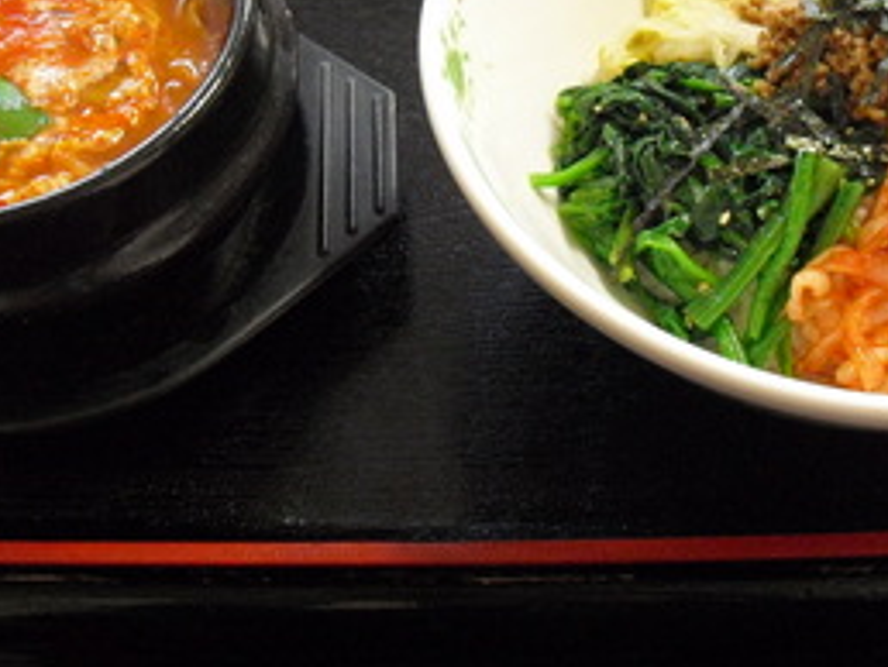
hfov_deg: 32.0
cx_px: 547
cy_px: 177
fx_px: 1541
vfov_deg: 24.2
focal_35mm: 60
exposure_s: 1/60
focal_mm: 6.3
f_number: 3.1
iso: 800
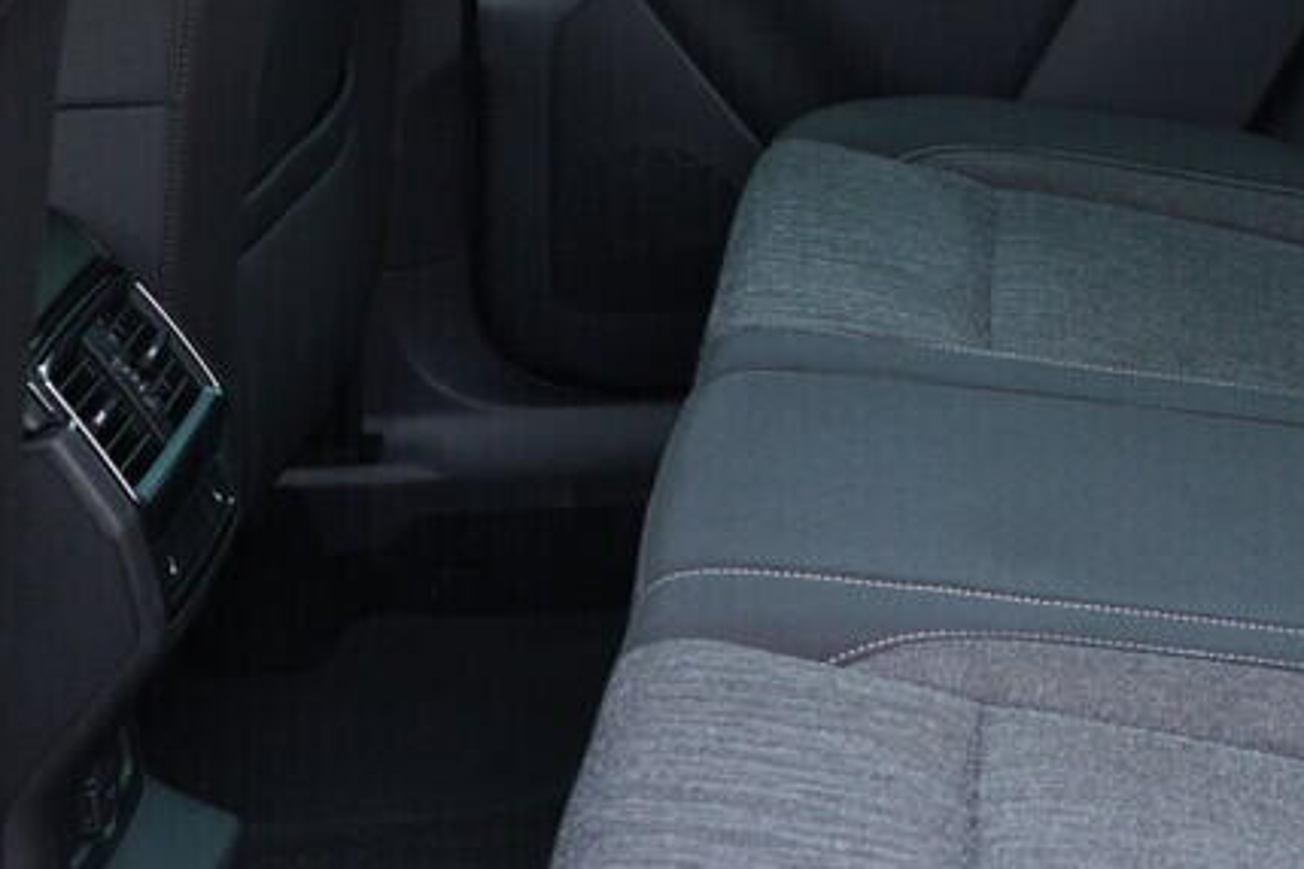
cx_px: 1234
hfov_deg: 22.9
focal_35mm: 86
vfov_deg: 15.6
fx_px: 3115
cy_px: 14
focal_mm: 24
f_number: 2.8
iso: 500
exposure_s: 1/40
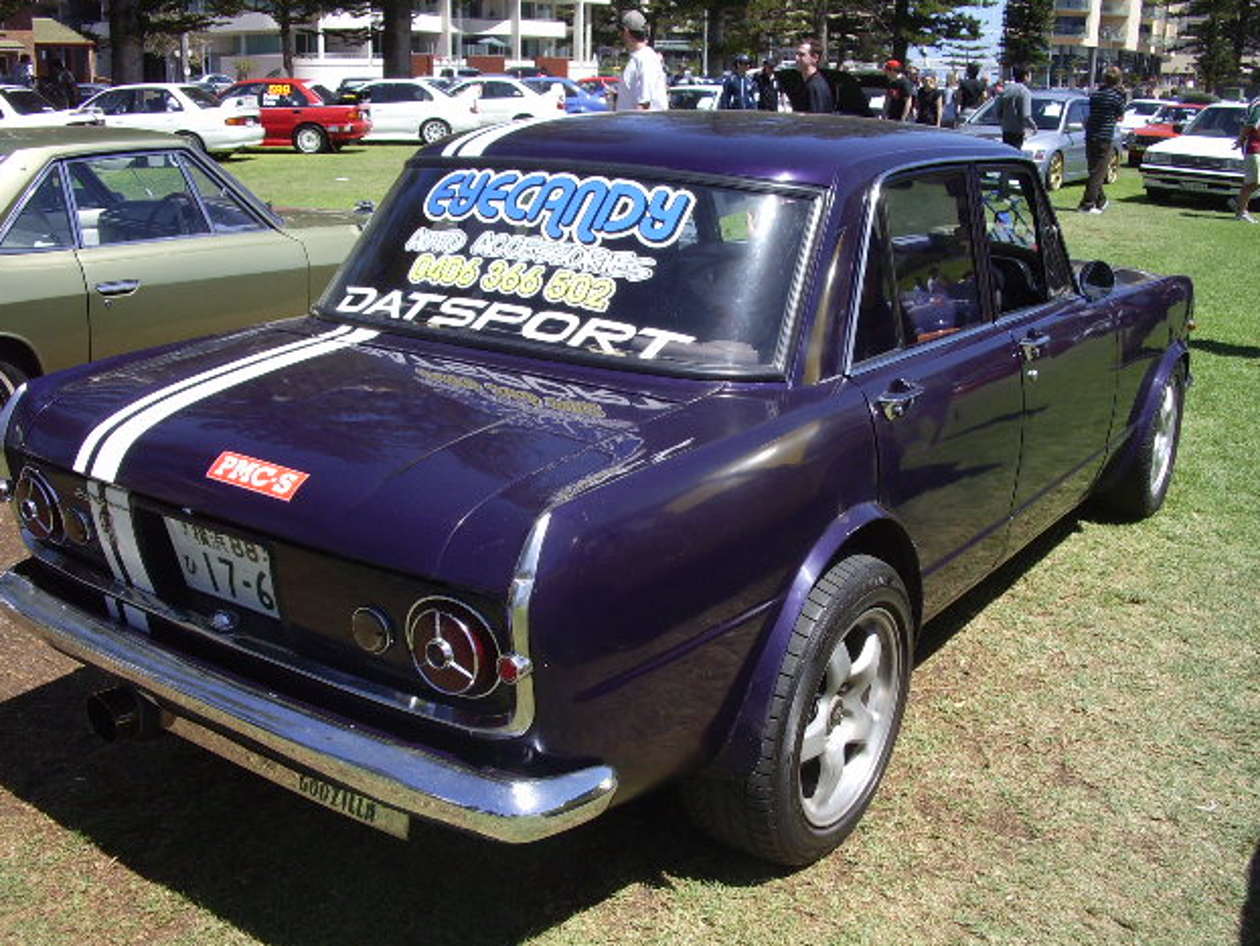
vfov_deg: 39.7
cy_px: 472
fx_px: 1311
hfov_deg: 51.3
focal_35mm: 36
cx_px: 618
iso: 80
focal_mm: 5.8
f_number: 4.3
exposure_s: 1/500
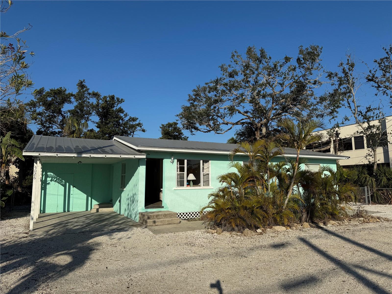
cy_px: 147
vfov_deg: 56.8
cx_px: 196
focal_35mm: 24
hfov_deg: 71.6
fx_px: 272
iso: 80
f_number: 1.78
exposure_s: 1/9009
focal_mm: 6.76
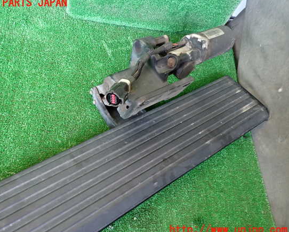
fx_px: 231
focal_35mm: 27
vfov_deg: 53.2
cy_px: 117
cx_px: 130
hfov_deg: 63.9
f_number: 2
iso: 250
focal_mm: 4.5
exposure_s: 1/30
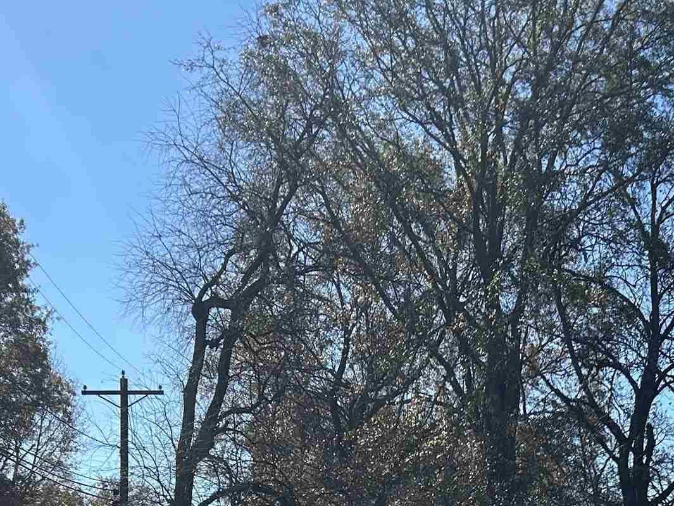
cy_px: 617
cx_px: 476
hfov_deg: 25.8
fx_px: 1460
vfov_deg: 18.5
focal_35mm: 75
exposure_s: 1/3571
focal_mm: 5.7
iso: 50
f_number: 1.5
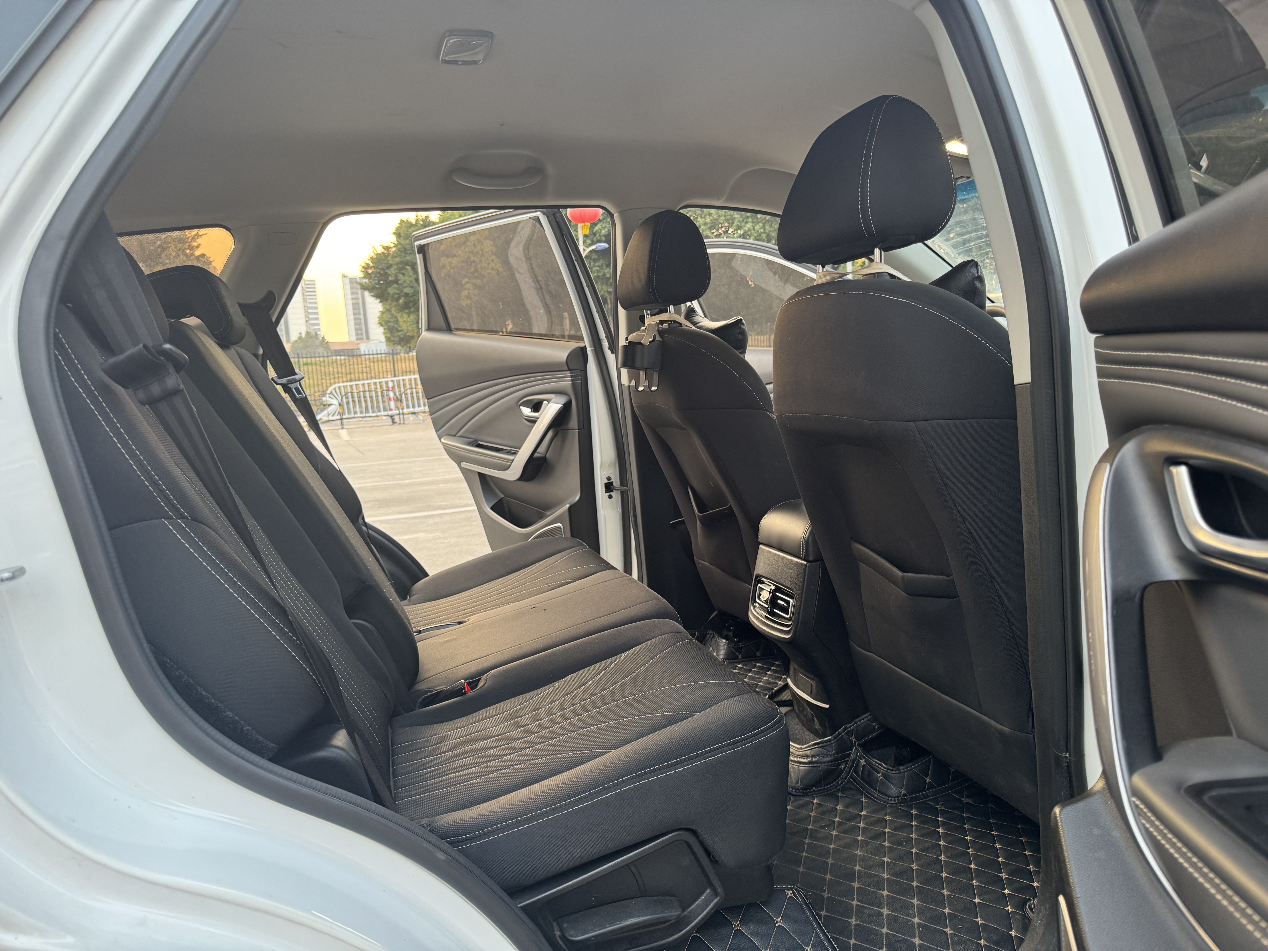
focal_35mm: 24
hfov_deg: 71.6
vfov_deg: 56.8
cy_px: 476
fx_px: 879
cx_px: 634
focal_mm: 6.76
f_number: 1.78
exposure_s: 1/100
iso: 200
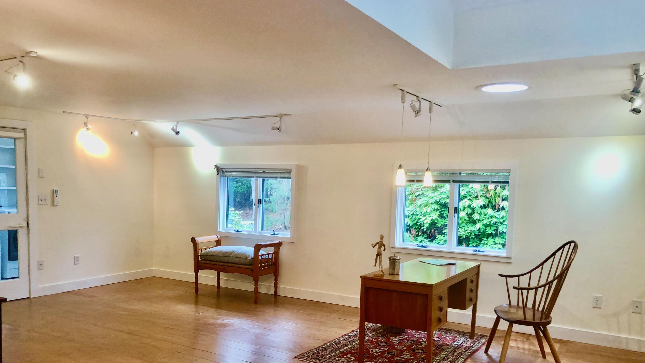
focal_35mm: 31
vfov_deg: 37.5
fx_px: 530
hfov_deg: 62.6
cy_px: 229
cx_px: 323
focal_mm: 3.99
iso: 32
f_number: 1.8
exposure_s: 1/30
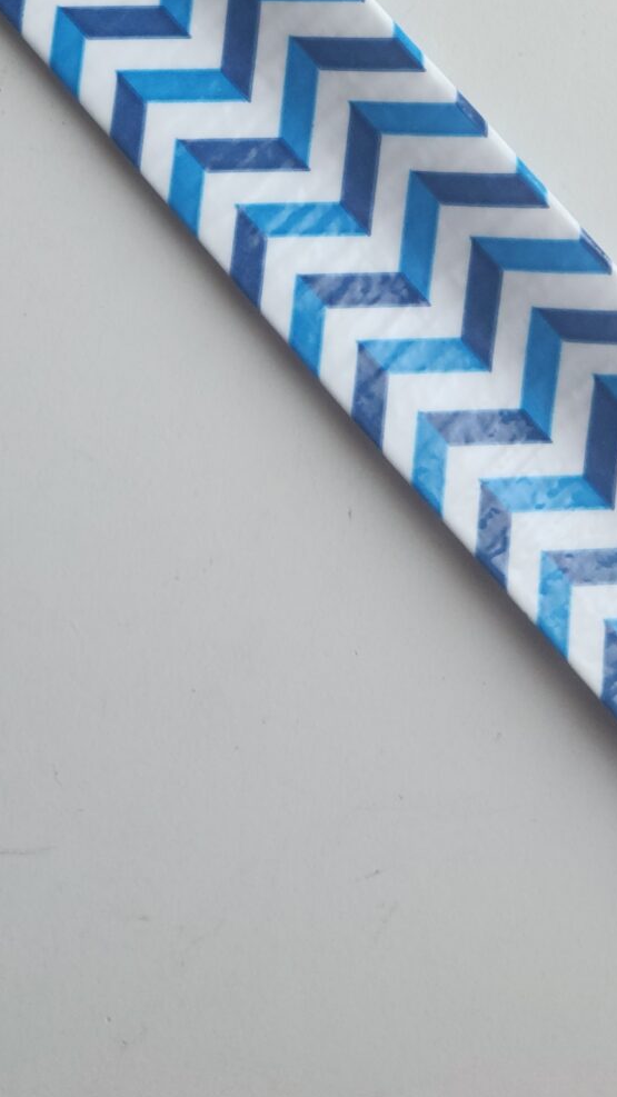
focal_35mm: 65
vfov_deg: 29.1
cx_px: 178
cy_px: -128
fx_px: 1891
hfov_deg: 18.4
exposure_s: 1/60
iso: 50
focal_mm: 5.4
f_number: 1.8
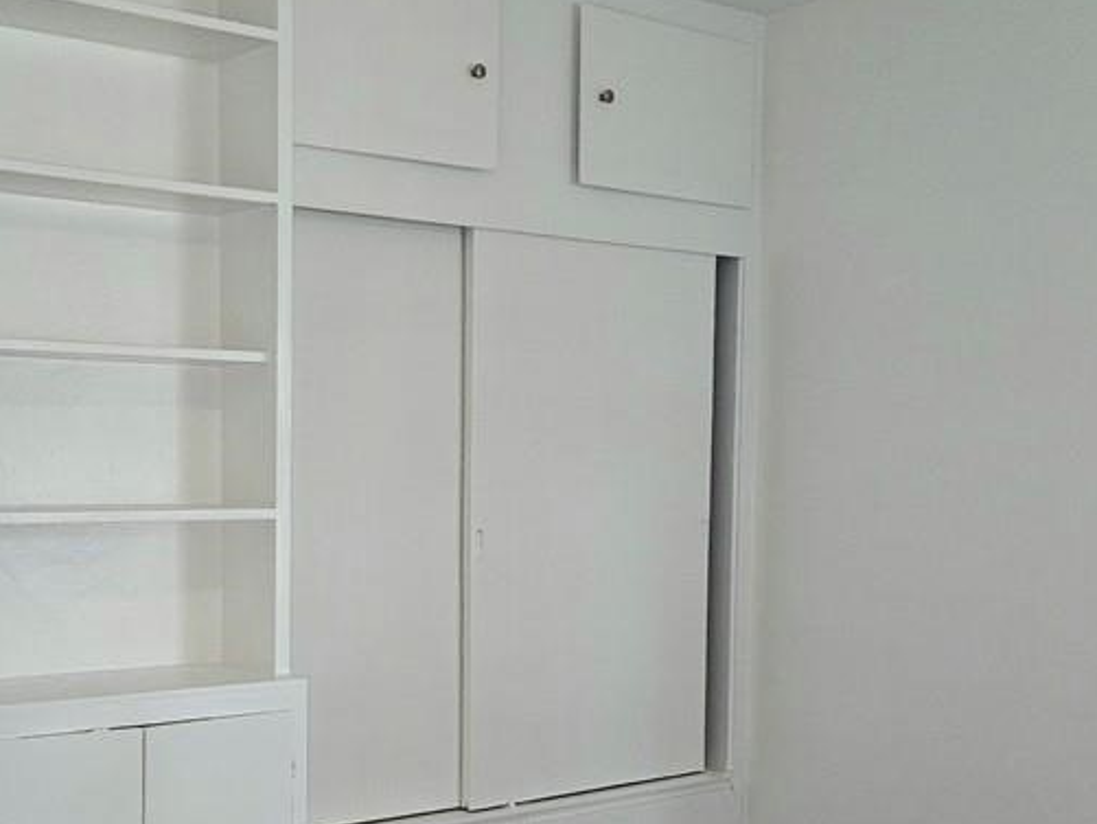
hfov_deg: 40.4
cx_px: 558
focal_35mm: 47
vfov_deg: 30.6
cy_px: 568
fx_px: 1490
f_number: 1.8
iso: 125
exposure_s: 1/40
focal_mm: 5.4
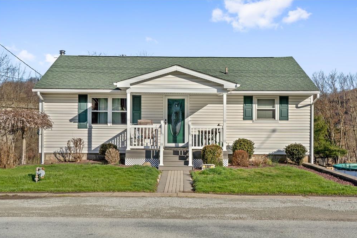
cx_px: 178
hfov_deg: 41.1
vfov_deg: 28.1
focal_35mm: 48
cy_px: 121
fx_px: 476
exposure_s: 1/800
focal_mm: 47
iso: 125
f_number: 8
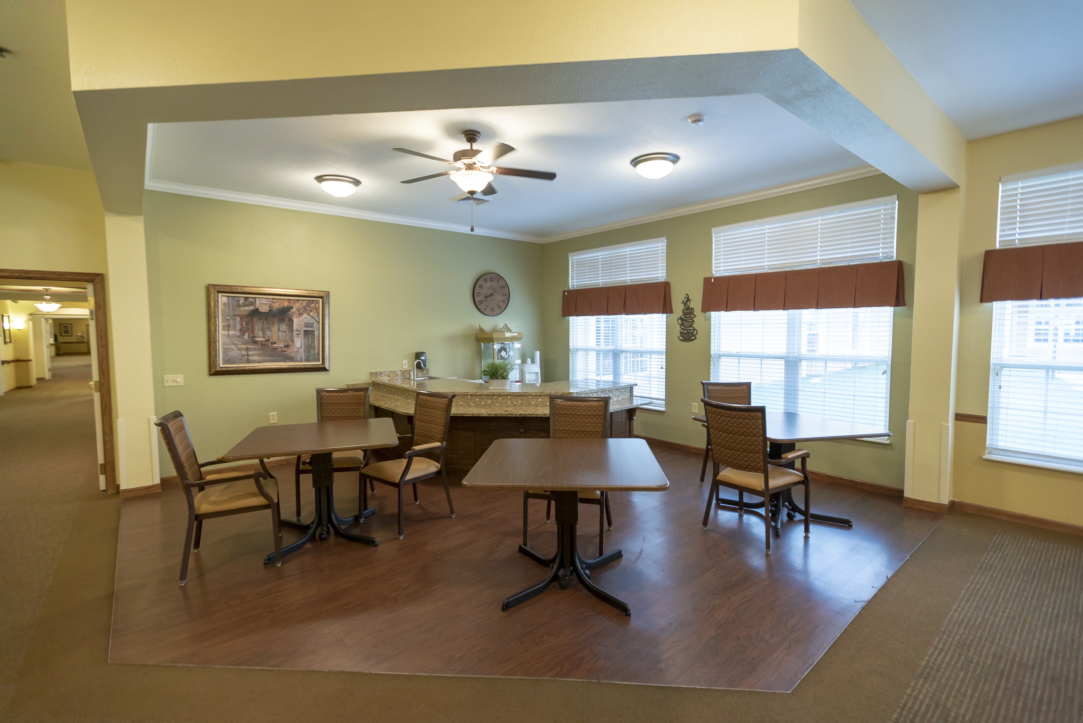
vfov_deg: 73.8
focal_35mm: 16
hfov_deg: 96.7
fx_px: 482
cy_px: 362
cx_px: 542
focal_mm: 16
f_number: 2.8
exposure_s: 1/100
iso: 640
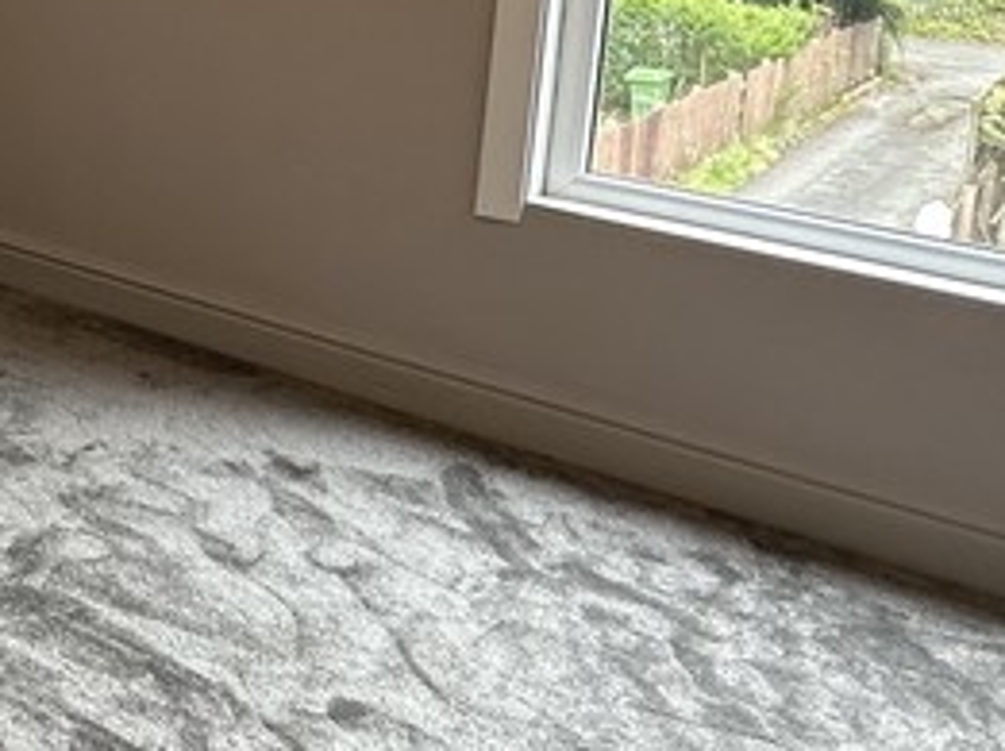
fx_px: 1595
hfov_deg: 32.6
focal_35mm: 55
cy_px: 42
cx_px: 35
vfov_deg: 25.5
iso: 250
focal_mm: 2.22
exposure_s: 1/100
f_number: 2.2
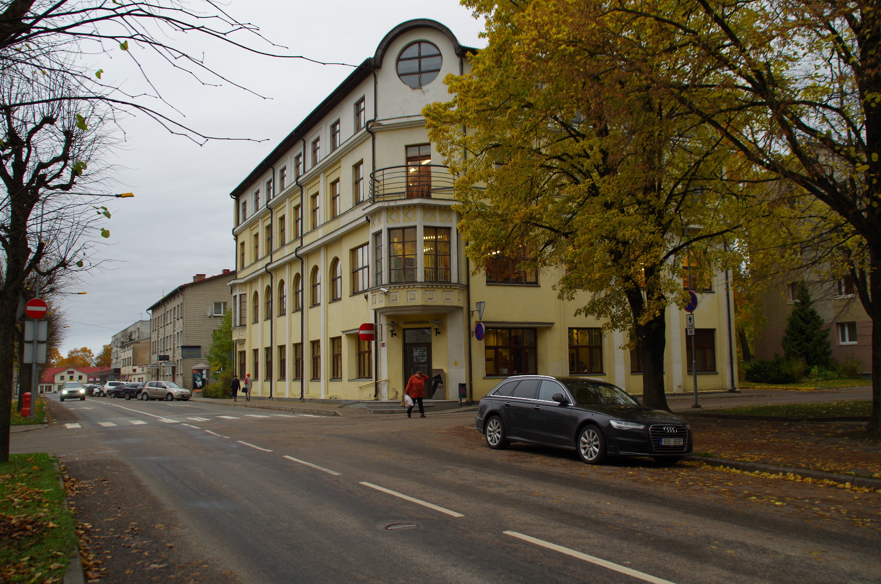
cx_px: 440
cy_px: 292
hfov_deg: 53.2
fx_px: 879
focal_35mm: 36
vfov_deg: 36.7
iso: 250
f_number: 5.6
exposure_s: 1/50
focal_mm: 24
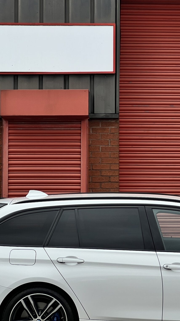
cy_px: 158
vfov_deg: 15.2
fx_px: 1196
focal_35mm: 141
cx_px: 172
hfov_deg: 8.6
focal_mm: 9
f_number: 2.8
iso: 32
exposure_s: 1/355
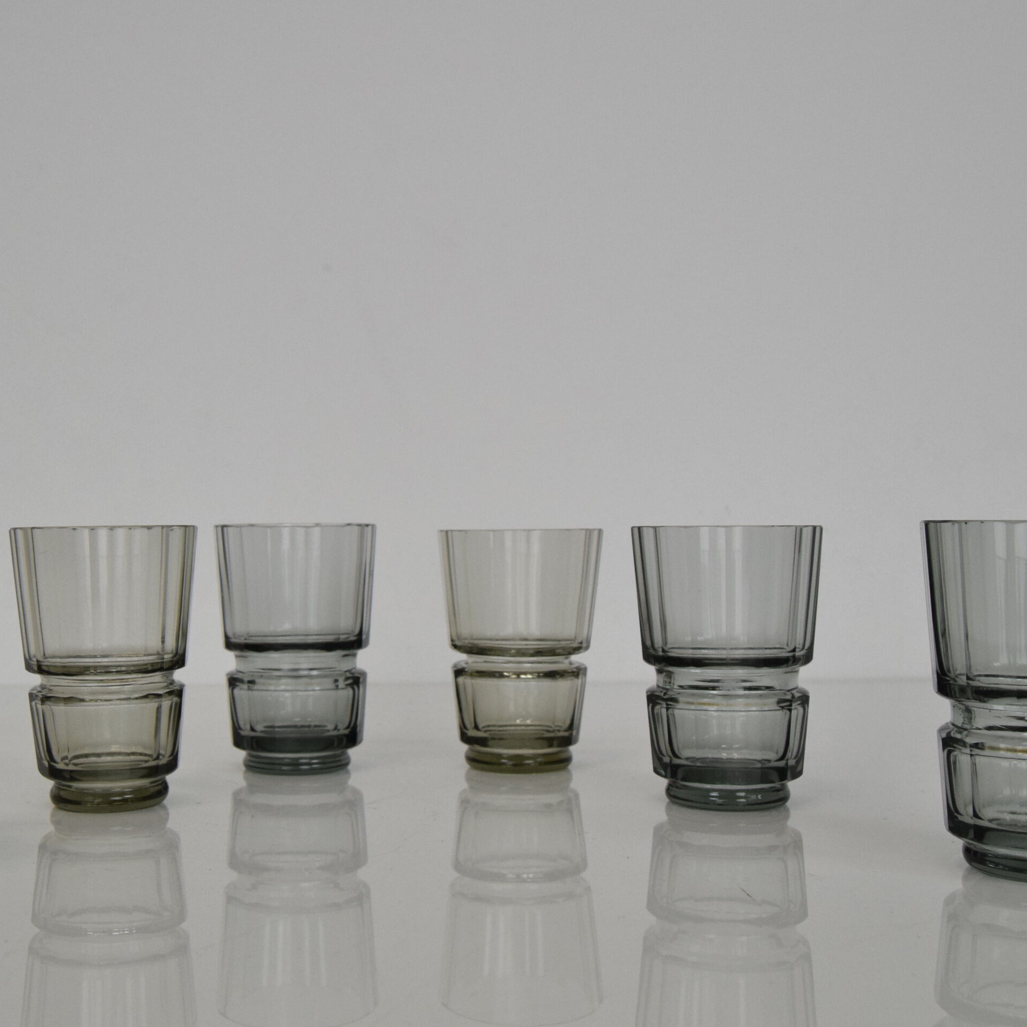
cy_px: 522
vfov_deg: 38.3
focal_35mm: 44
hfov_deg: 38.2
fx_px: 1477
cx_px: 416
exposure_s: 1/320
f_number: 9
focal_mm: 22
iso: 1600
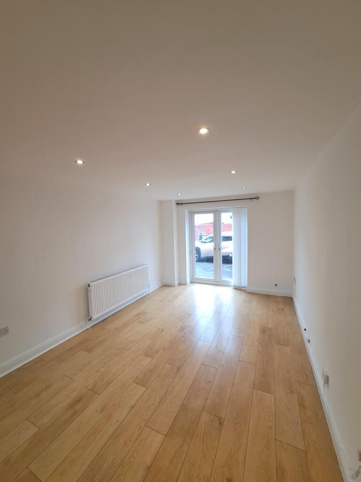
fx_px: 181
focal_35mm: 13
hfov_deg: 89.9
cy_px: 241
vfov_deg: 106.2
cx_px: 180
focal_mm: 1.74
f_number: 2.2
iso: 64
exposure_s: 1/50
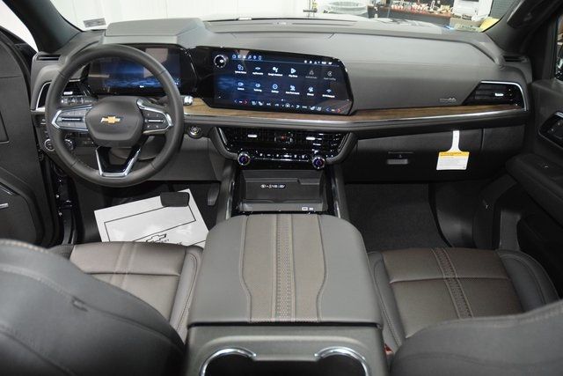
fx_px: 422
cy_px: 188
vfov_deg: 48.0
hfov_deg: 67.4
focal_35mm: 27
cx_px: 282
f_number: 3.5
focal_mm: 18
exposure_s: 1/60
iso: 3200
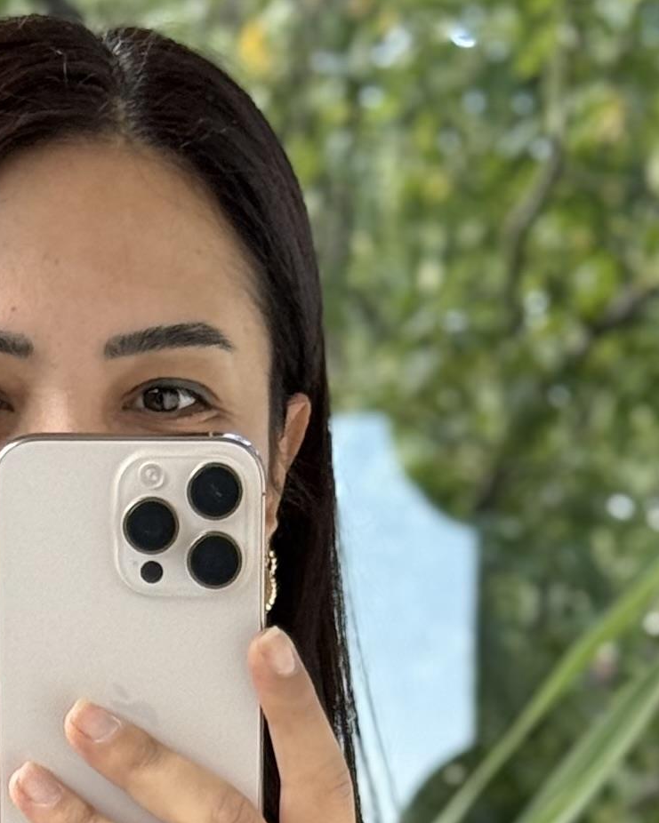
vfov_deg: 8.9
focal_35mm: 204
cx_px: 127
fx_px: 4973
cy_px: 1634
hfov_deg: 7.6
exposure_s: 1/172
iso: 80
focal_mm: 6.76
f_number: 1.78
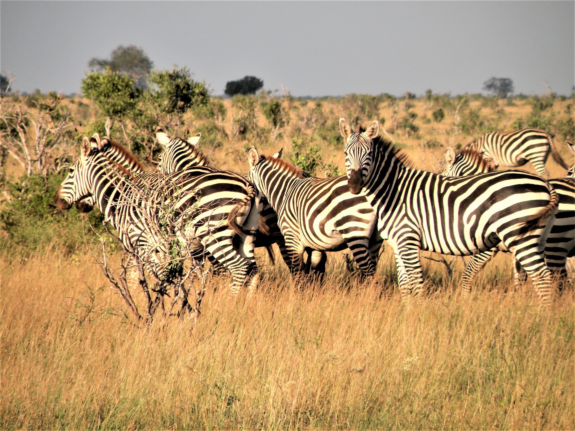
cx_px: 288
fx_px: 8073
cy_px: 216
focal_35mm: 486
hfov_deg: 4.1
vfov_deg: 3.1
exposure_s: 1/408
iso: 64
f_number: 5.6
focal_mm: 84.2
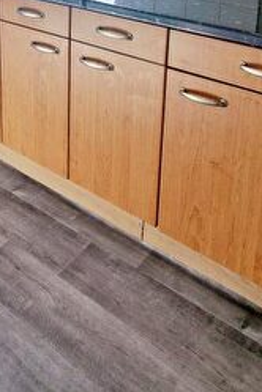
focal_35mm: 38
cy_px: 1
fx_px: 415
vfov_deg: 43.5
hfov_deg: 34.2
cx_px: 60
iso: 80
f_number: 2.2
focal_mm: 2.2
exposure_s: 1/120
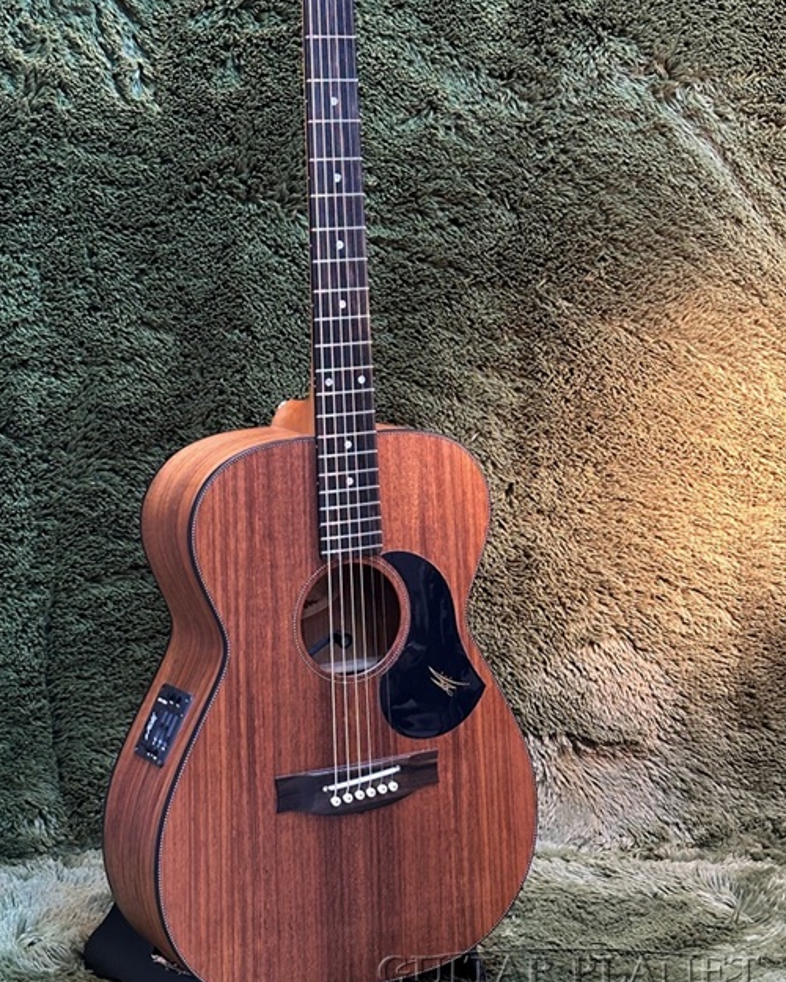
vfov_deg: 31.4
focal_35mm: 60
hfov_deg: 25.3
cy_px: 388
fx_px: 1745
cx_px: 316
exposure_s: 1/33
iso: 250
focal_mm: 6.86
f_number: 1.78
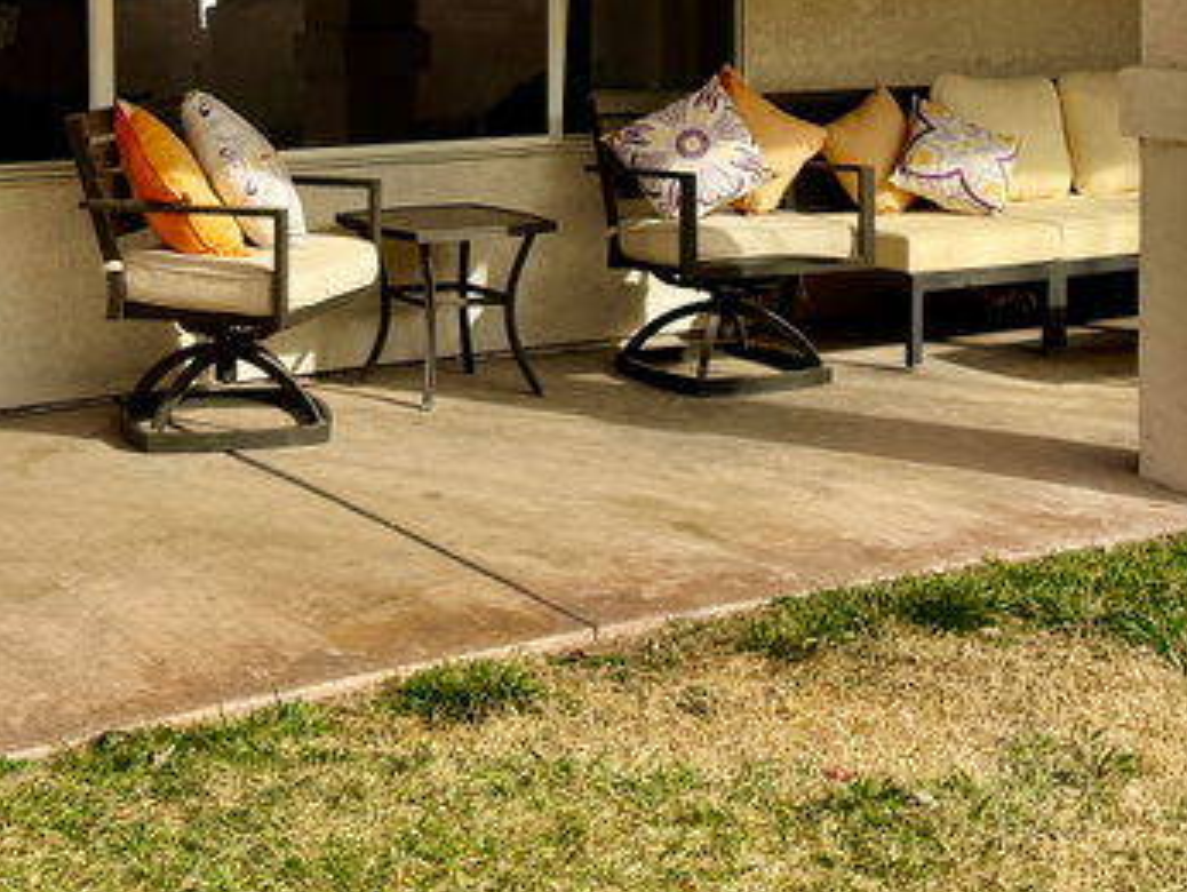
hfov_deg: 27.4
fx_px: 2436
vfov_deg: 20.2
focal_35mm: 71
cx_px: 545
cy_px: 48
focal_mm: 6.76
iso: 80
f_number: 1.78
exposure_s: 1/1869
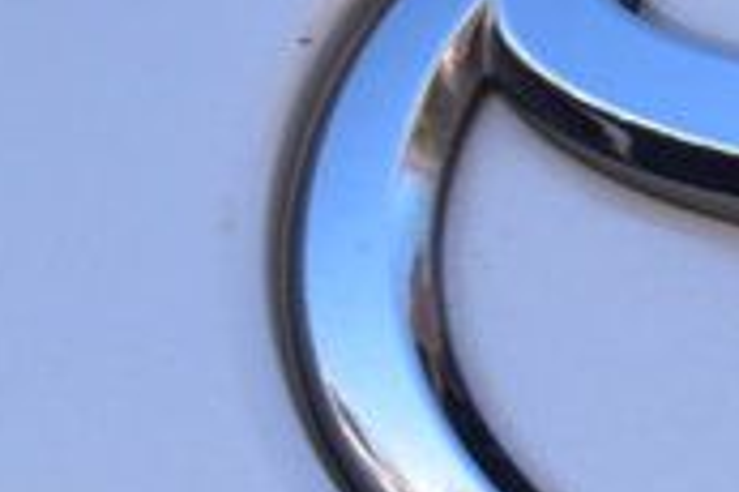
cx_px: 1474
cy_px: 599
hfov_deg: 4.4
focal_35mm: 462
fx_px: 9475
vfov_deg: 3.0
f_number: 10
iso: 400
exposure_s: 1/200
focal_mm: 52
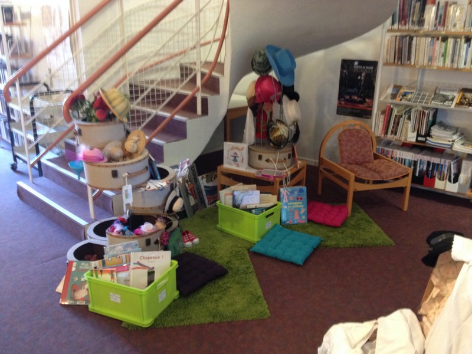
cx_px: 236
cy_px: 177
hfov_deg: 52.6
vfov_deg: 40.7
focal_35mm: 35
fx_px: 477
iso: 250
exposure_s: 1/20
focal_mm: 4.28
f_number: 2.4
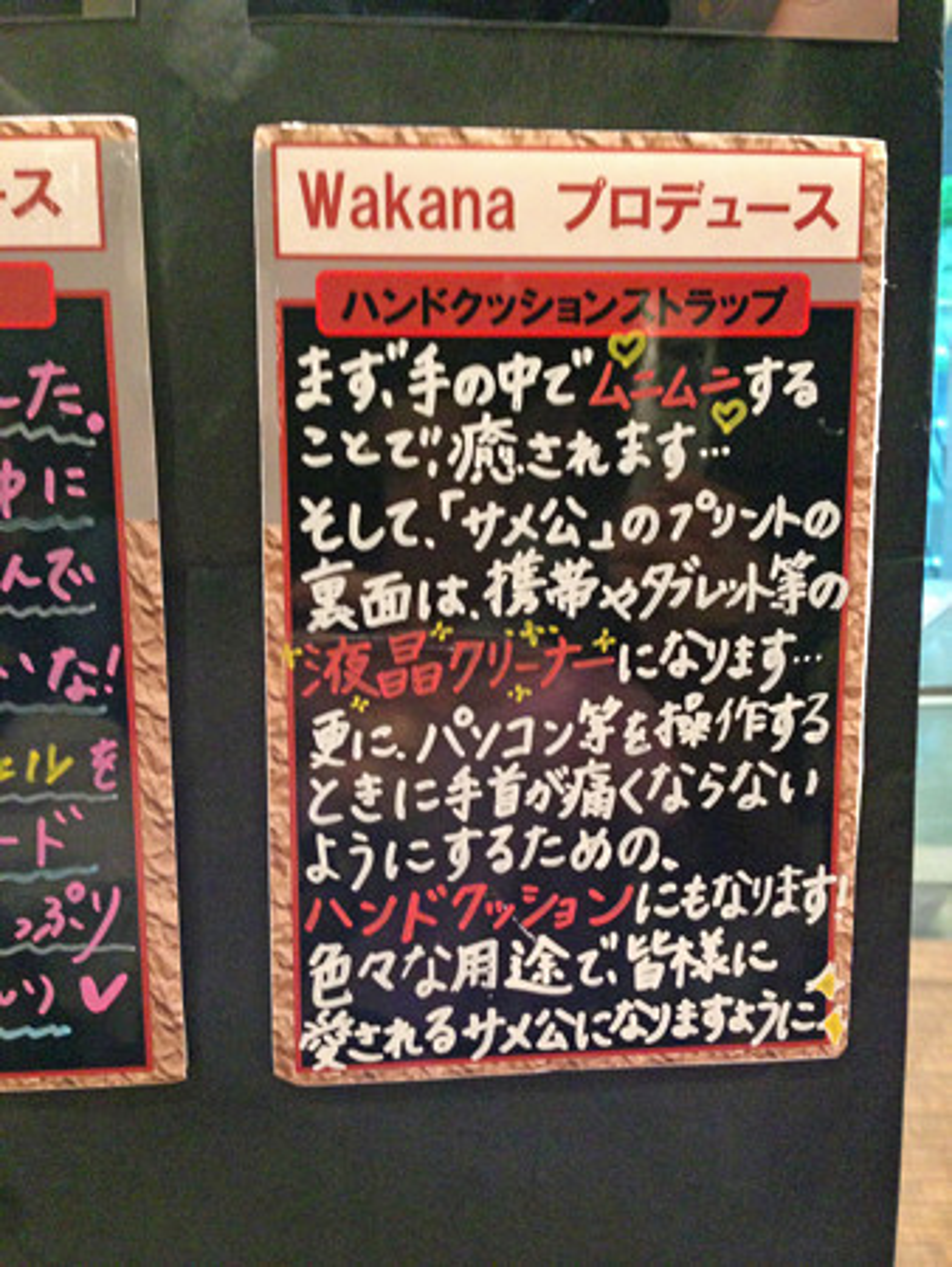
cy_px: 634
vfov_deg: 55.3
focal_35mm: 33
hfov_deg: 43.0
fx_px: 1209
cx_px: 476
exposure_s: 1/17
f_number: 2.4
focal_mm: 4.13
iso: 400
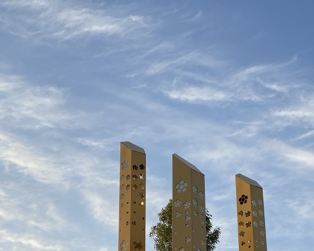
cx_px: 175
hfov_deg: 34.7
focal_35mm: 54
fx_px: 502
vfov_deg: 26.8
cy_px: 243
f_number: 1.8
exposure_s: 1/1543
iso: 32
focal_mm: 4.25
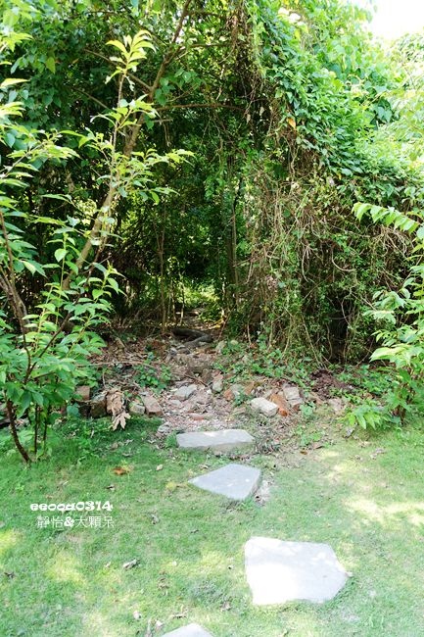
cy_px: 318
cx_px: 212
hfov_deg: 53.1
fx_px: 424
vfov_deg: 73.8
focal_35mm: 24
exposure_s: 1/80
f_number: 3.2
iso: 125
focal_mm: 8.8
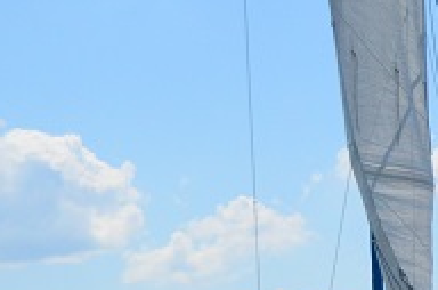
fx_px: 2087
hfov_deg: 11.2
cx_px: 765
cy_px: 344
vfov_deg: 7.9
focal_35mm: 172
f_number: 5
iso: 720
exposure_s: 1/8000
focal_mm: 22
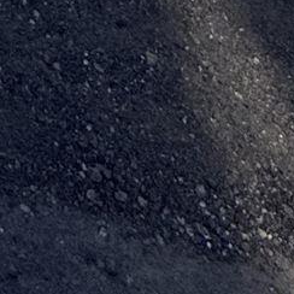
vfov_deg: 7.8
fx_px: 1124
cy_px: -931
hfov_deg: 11.9
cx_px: -424
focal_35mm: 117
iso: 50
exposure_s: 1/3289
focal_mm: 2.22
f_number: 2.2
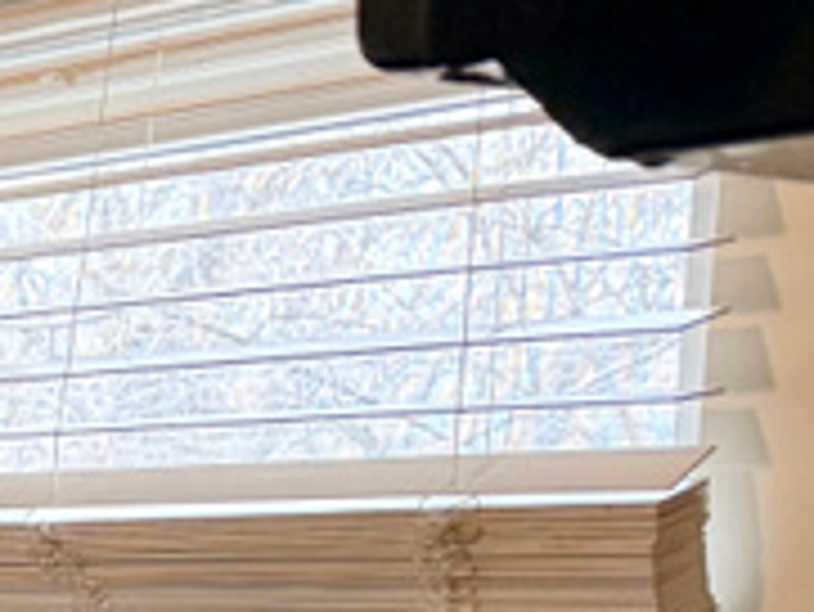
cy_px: 950
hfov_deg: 11.0
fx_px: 3200
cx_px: -1403
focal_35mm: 136
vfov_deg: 10.5
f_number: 1.78
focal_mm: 6.76
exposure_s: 1/120
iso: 250
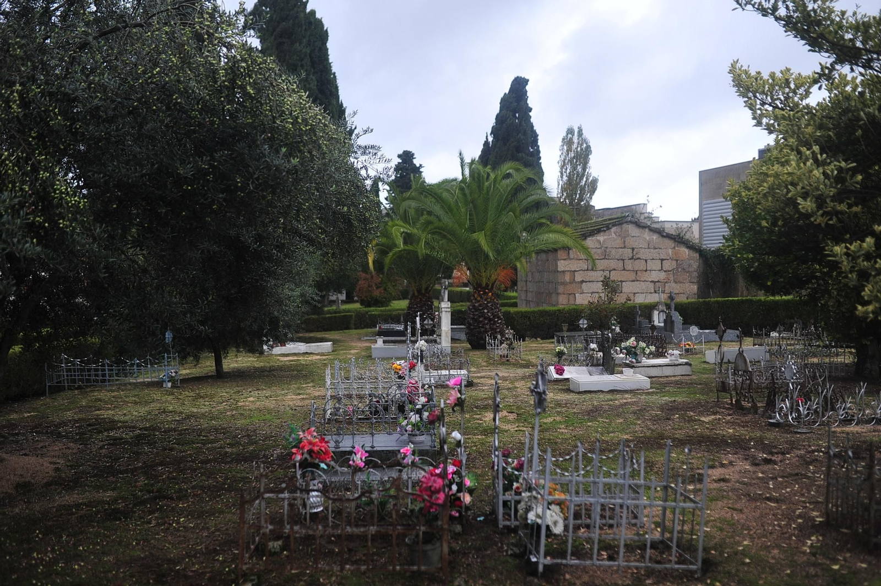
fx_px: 856
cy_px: 293
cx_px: 440
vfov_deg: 37.8
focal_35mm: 35
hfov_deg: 54.5
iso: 320
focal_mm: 35
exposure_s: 1/2500
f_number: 2
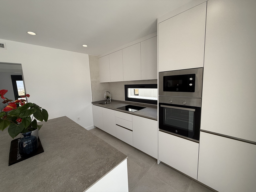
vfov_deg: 85.7
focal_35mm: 14
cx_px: 128
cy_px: 96
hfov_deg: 102.1
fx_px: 104
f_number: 2.2
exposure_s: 1/644
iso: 64
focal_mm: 2.22
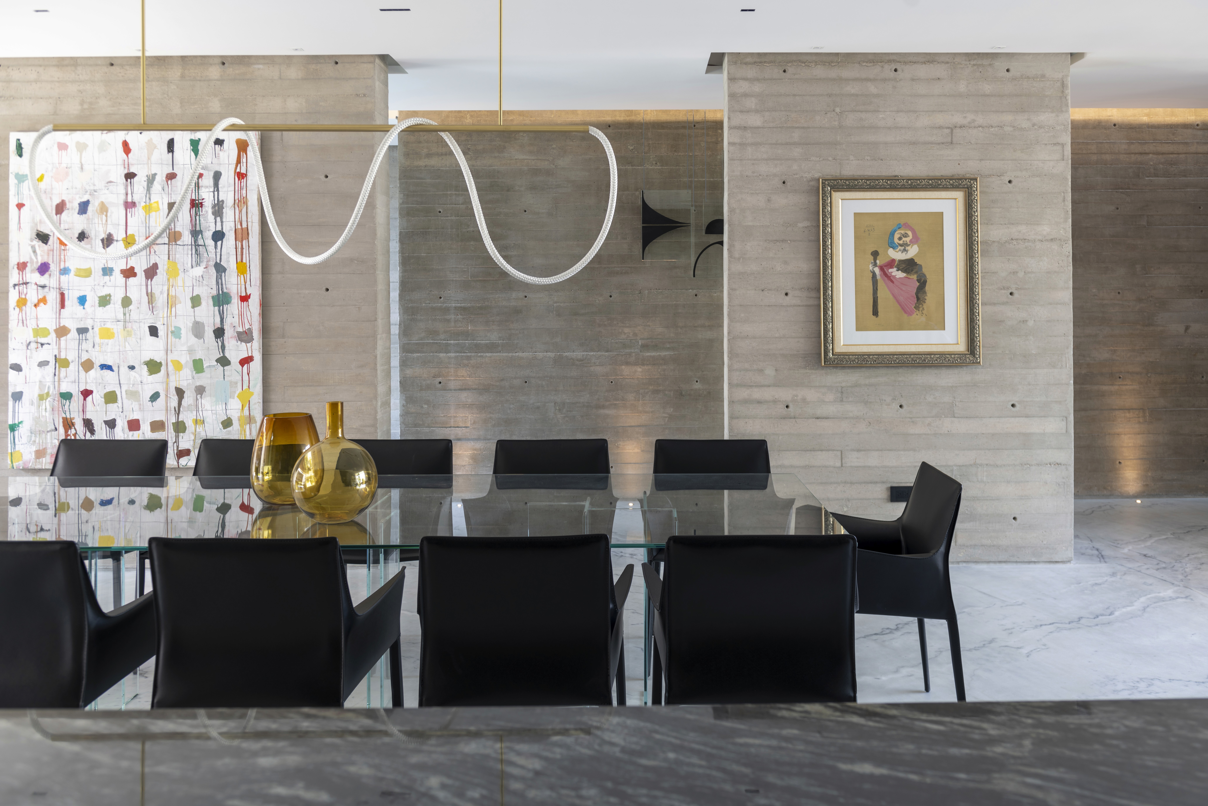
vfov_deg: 45.0
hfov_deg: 63.7
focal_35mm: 29
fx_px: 973
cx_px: 604
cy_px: 403
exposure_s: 1/3
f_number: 6.3
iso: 31
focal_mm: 29
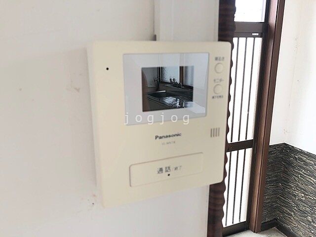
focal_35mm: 28
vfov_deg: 49.7
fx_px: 256
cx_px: 158
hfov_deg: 63.4
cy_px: 118
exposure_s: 1/120
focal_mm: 3.99
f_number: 1.8
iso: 32
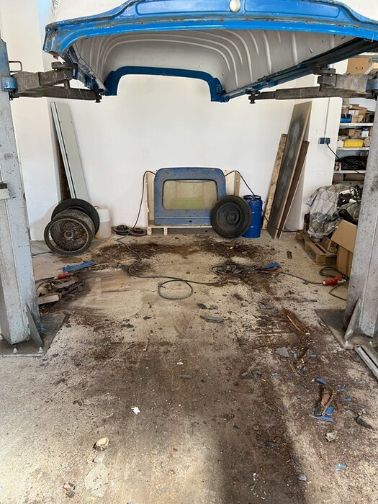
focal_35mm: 26
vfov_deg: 67.3
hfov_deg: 53.1
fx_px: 379
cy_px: 252
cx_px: 189
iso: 125
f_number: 1.5
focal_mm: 5.7
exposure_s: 1/68
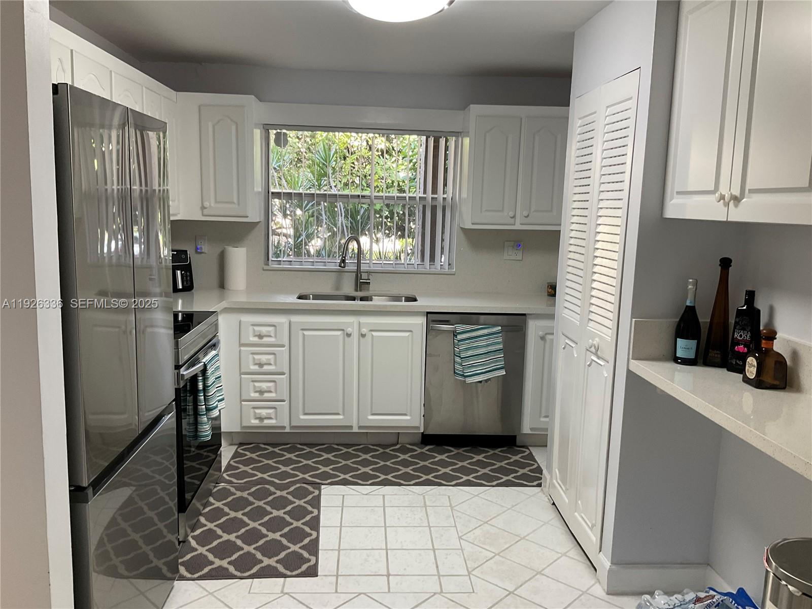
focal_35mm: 29
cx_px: 406
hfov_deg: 61.7
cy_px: 304
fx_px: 680
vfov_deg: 48.2
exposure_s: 1/60
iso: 40
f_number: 1.8
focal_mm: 3
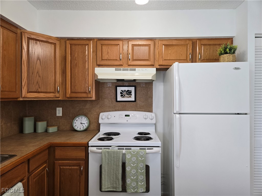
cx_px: 131
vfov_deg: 58.9
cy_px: 98
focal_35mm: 23
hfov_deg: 73.9
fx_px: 174
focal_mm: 5.4
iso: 125
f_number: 1.8
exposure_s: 1/120
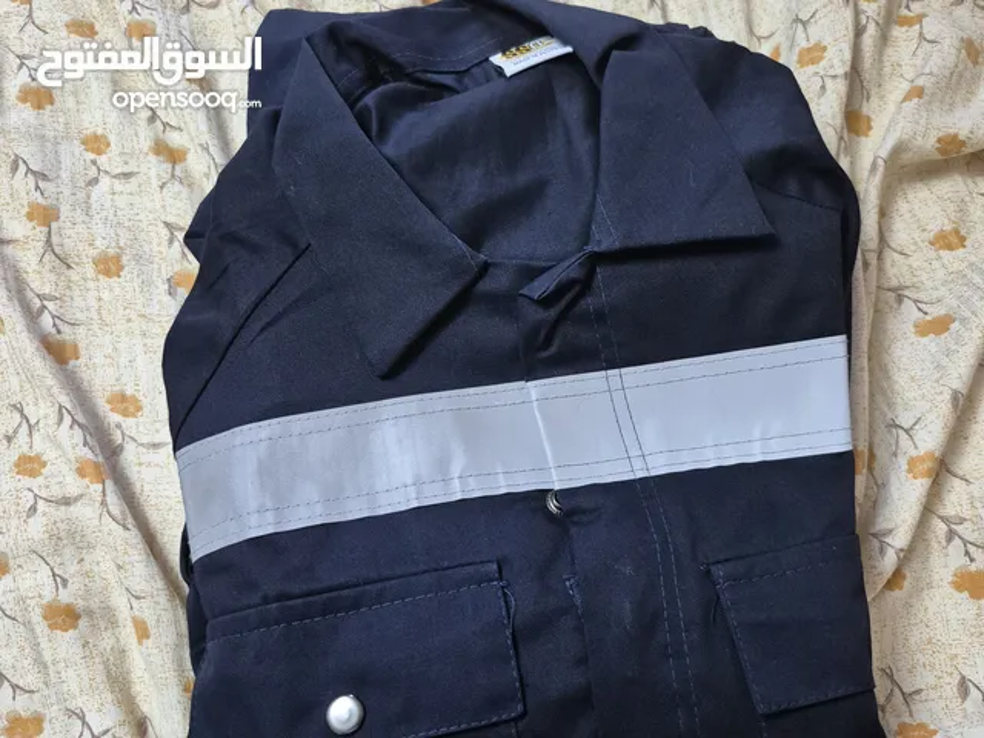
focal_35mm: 23
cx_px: 492
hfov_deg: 73.9
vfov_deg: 58.9
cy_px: 369
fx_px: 654
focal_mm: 5.4
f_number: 1.8
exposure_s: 1/100
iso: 800
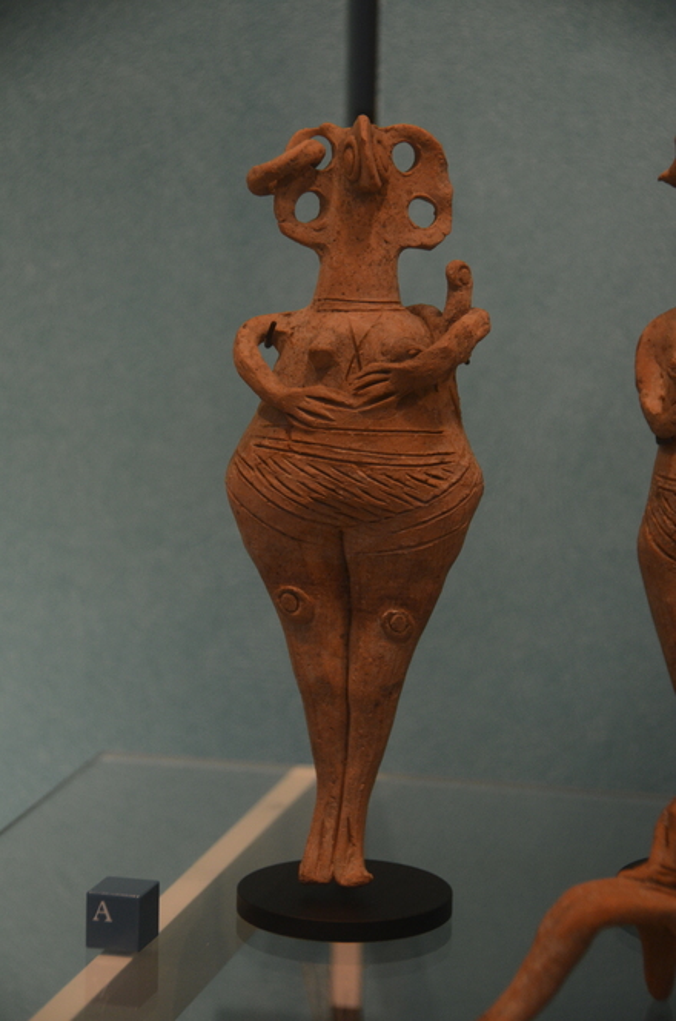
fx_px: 3182
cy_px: 510
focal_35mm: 112
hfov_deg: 12.1
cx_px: 338
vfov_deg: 18.2
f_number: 5
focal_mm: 75
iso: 1000
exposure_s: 1/125
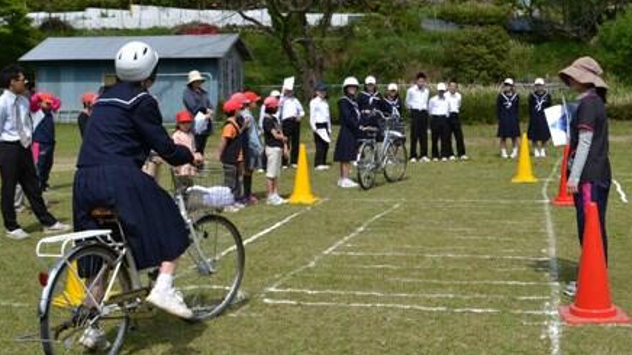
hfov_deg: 48.4
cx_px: 315
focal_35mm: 42
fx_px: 704
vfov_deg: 28.3
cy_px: 149
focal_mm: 26
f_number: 8
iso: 100
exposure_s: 1/250
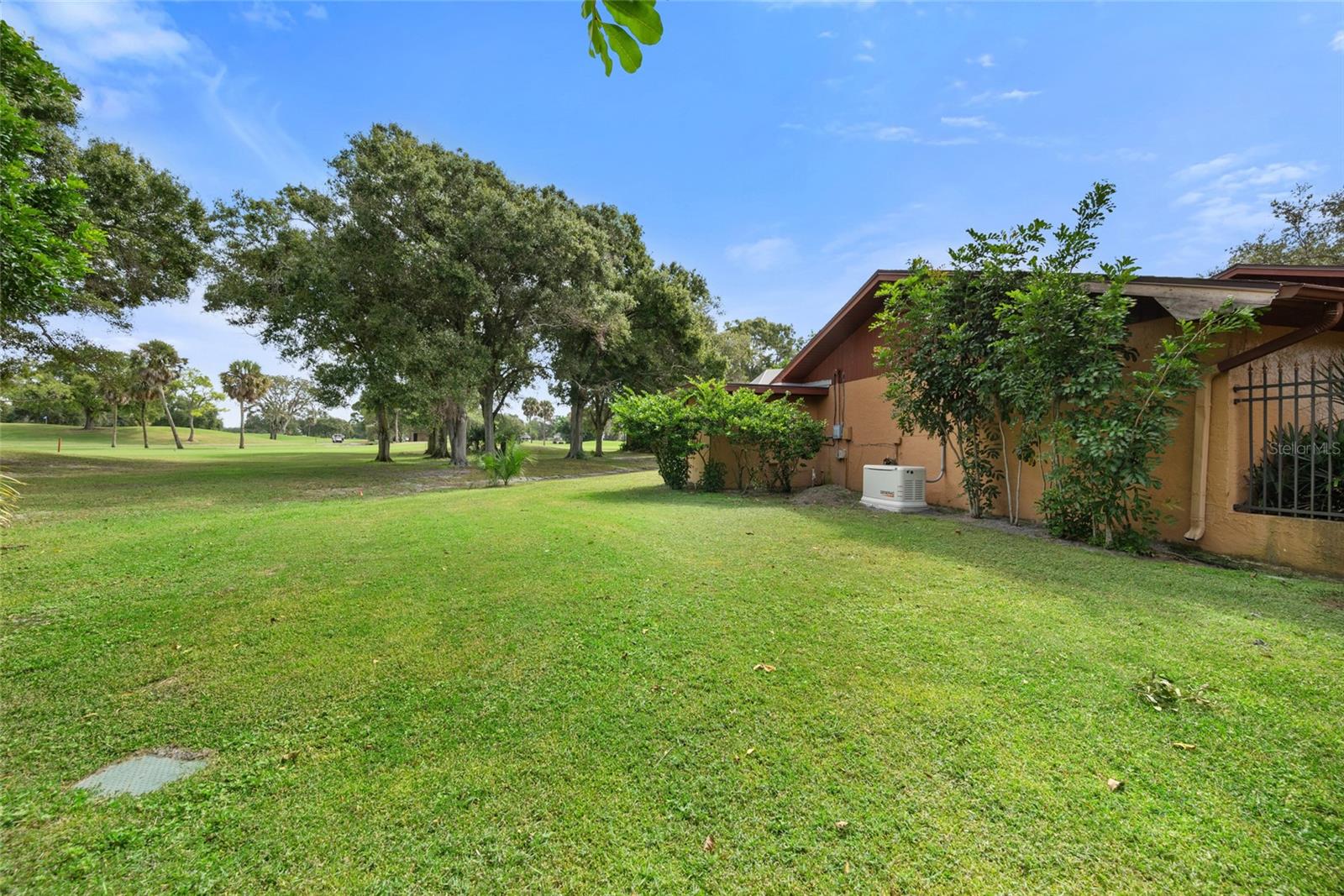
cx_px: 672
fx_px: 523
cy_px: 448
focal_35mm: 14
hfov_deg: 104.2
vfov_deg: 81.2
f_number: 6.3
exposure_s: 1/500
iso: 250
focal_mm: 14
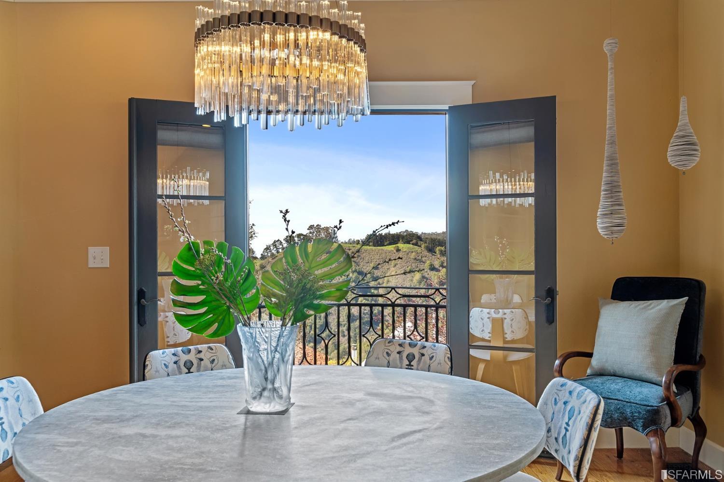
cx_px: 362
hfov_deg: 61.9
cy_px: 241
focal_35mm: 30
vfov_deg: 43.6
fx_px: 603
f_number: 9
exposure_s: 1/8
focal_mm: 30
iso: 100
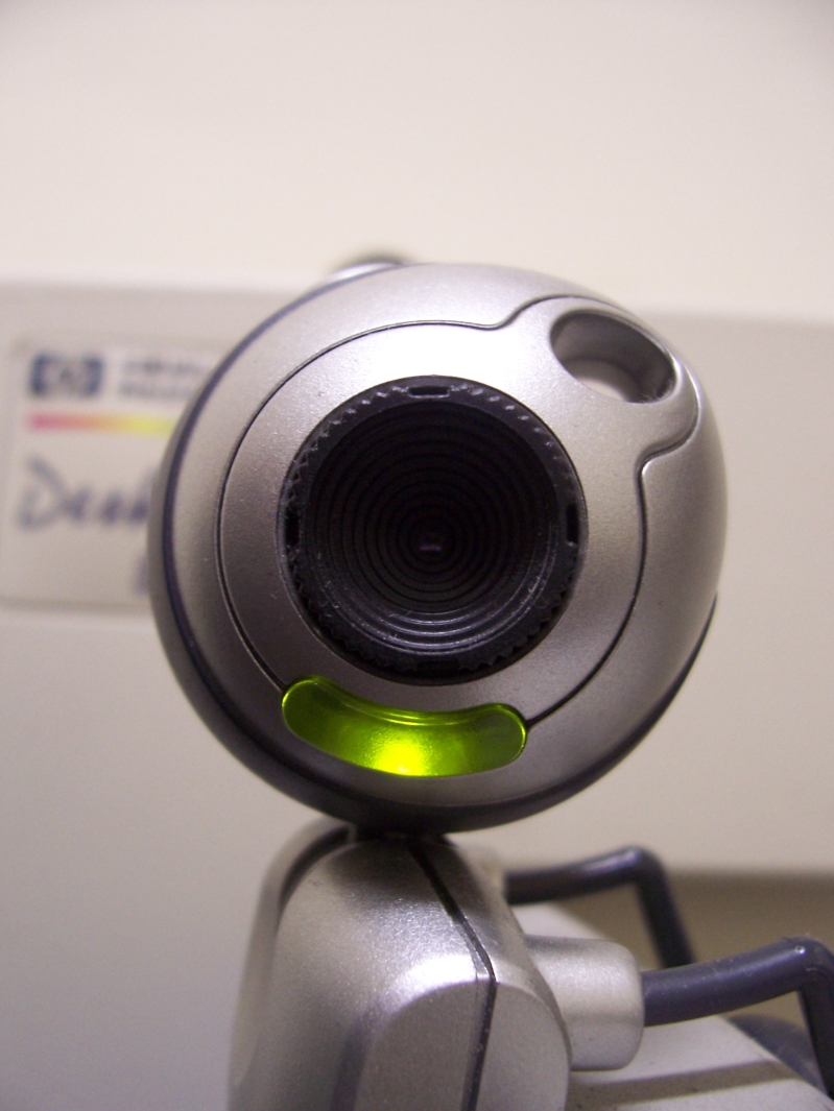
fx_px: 1092
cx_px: 417
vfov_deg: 54.0
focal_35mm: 34
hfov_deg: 41.8
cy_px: 556
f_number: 2.7
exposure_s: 1/10
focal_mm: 5.6
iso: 160
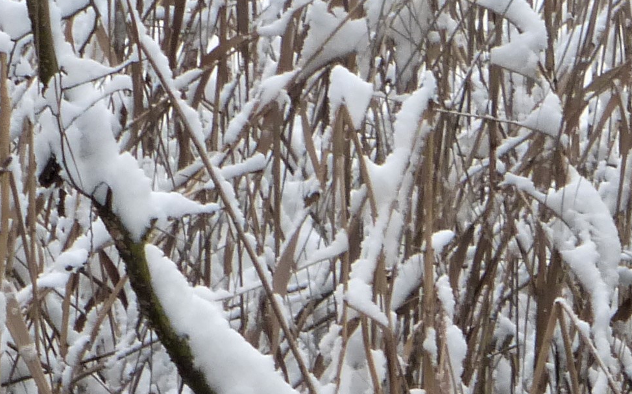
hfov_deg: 3.6
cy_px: 1050
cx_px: 1342
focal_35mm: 577
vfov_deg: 2.3
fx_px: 9935
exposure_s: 1/80
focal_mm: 20.6
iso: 125
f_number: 5.3
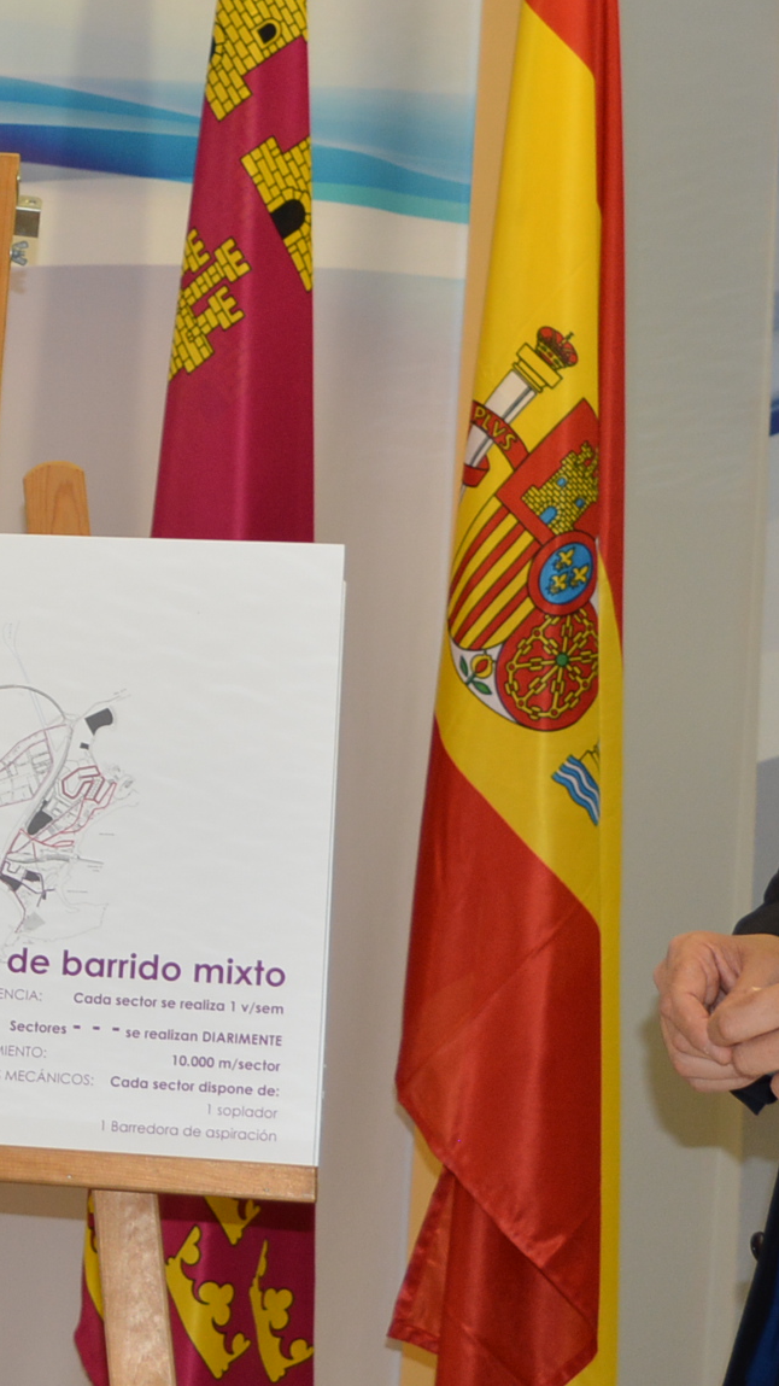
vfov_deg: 20.9
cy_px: 682
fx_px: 3760
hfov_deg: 11.4
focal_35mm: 102
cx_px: -306
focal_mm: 25
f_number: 4
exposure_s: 1/60
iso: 400
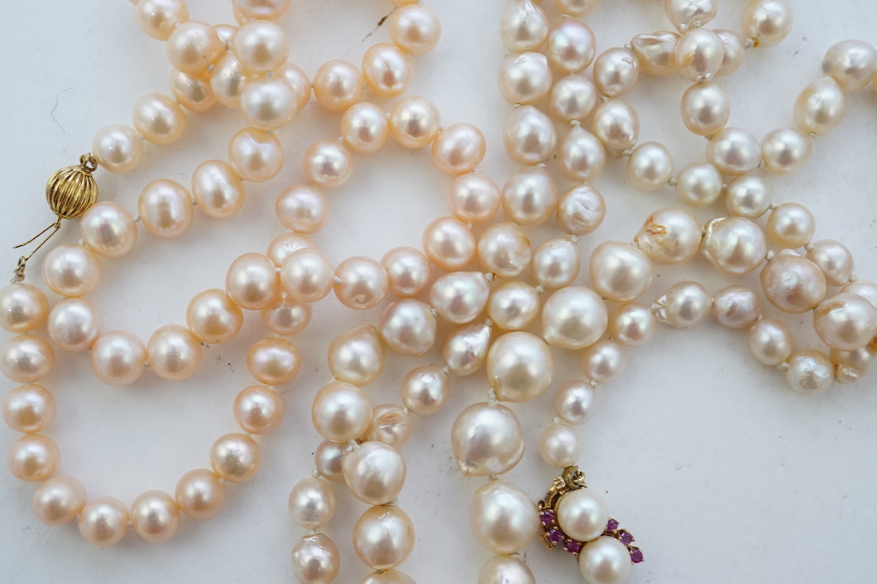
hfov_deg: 43.6
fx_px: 1096
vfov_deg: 29.9
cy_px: 292
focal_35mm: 45
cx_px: 438
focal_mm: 30
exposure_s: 1/40
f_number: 14
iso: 320
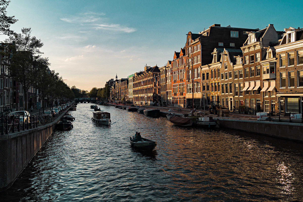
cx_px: 152
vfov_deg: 43.6
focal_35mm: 30
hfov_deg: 62.0
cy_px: 101
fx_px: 252
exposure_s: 1/160
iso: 100
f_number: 6.3
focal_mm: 20
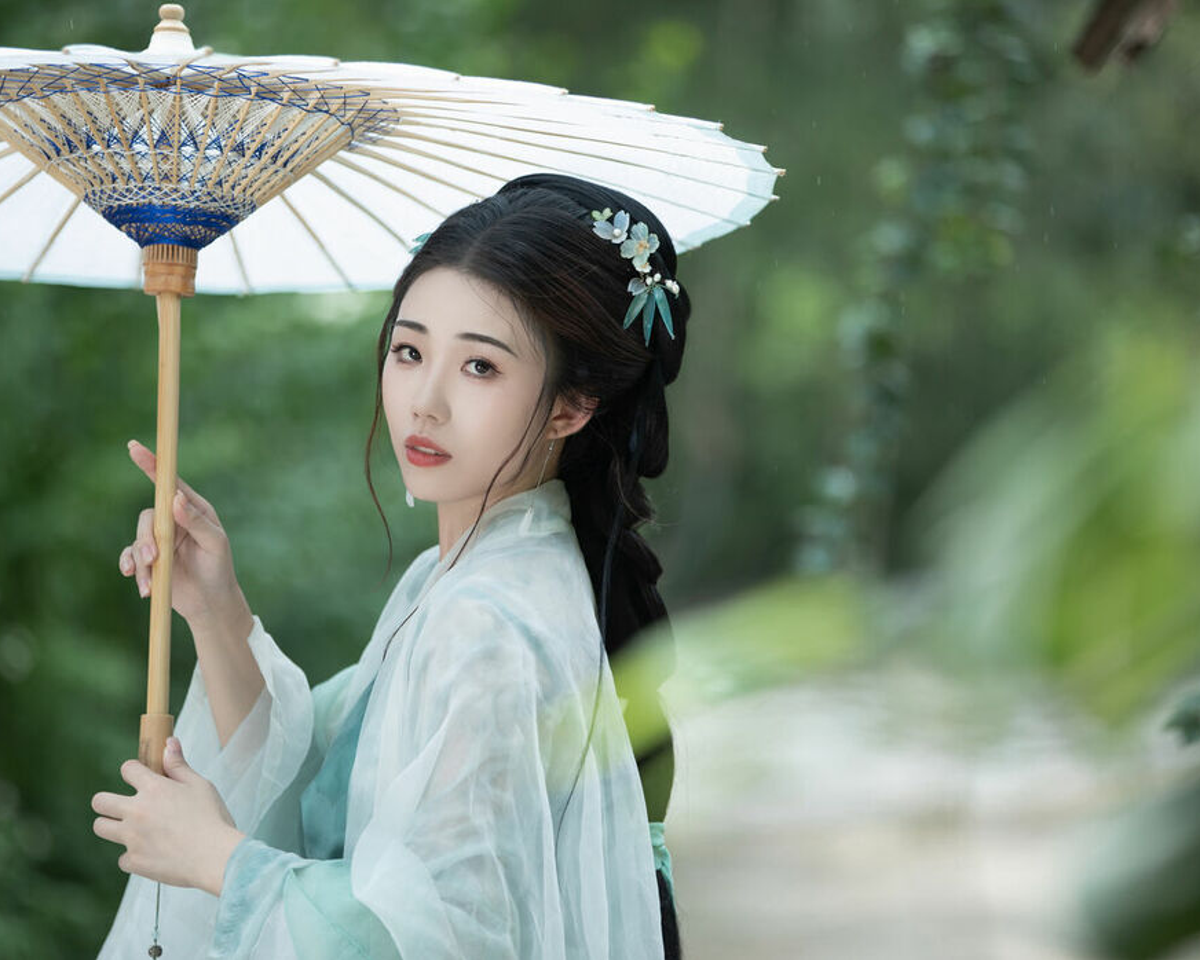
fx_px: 6181
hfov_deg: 11.1
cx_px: 520
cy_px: 480
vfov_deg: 8.9
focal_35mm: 174
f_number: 2.8
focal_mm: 155
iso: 200
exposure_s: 1/500
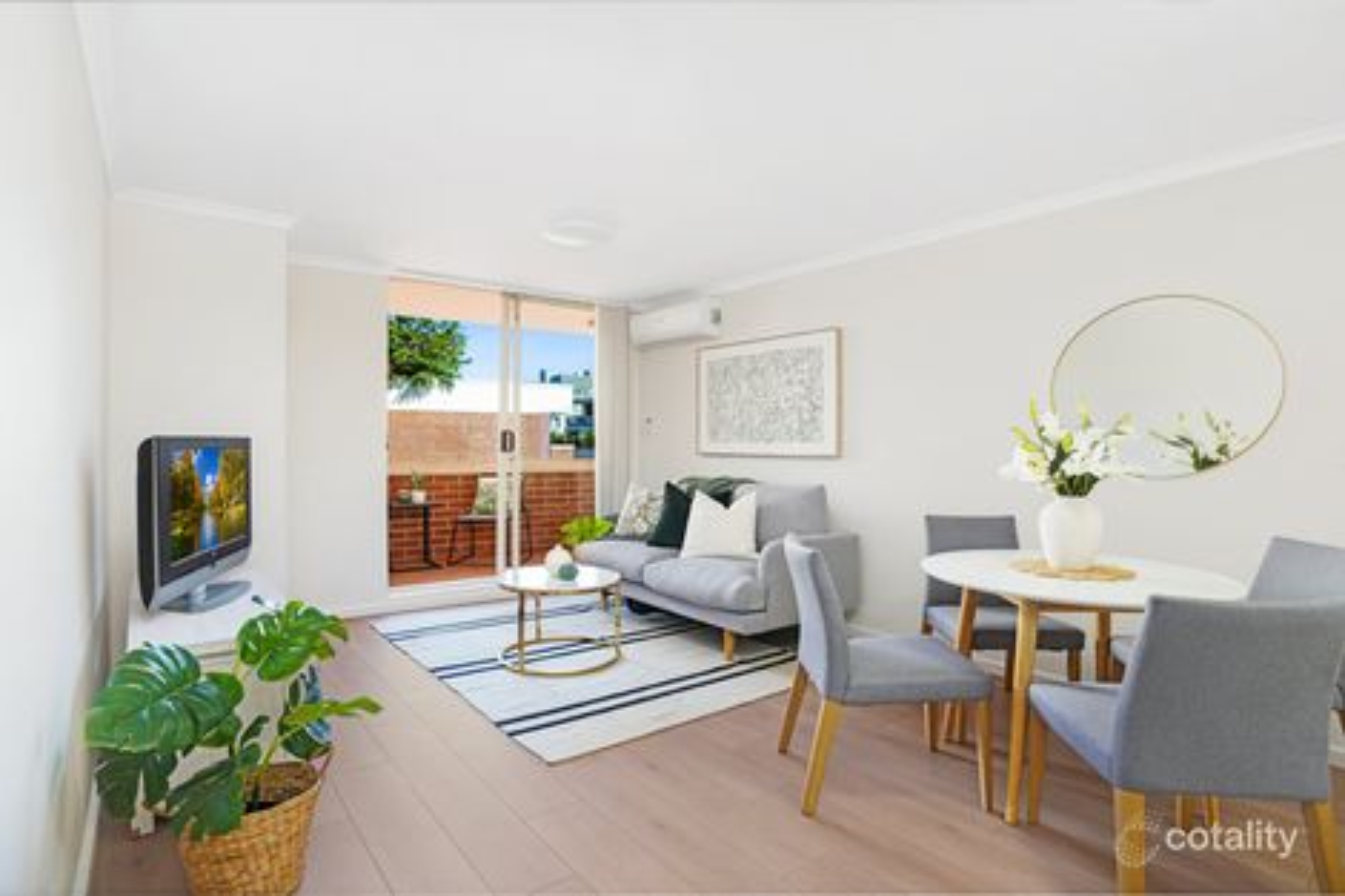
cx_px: 672
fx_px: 598
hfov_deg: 96.8
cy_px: 448
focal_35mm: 16
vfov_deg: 73.7
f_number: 5.6
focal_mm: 16
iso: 250
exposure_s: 1/30
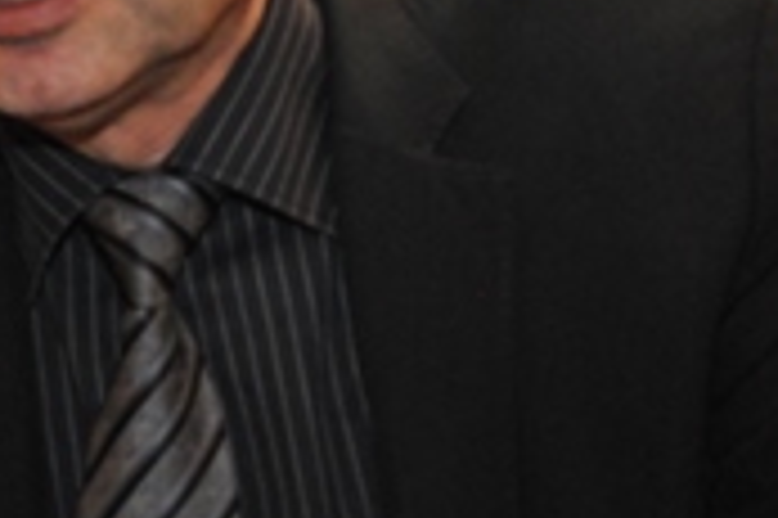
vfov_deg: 6.7
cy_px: -70
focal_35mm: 204
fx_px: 4410
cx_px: 290
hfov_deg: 10.1
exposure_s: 1/200
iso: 3200
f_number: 2.8
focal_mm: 55
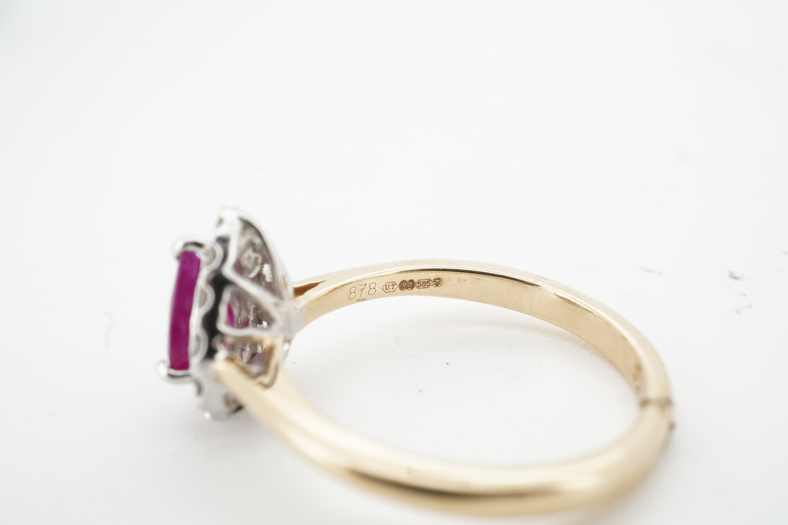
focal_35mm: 45
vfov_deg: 29.9
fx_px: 985
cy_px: 262
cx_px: 394
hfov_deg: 43.6
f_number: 22
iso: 200
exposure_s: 1/80
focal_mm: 30
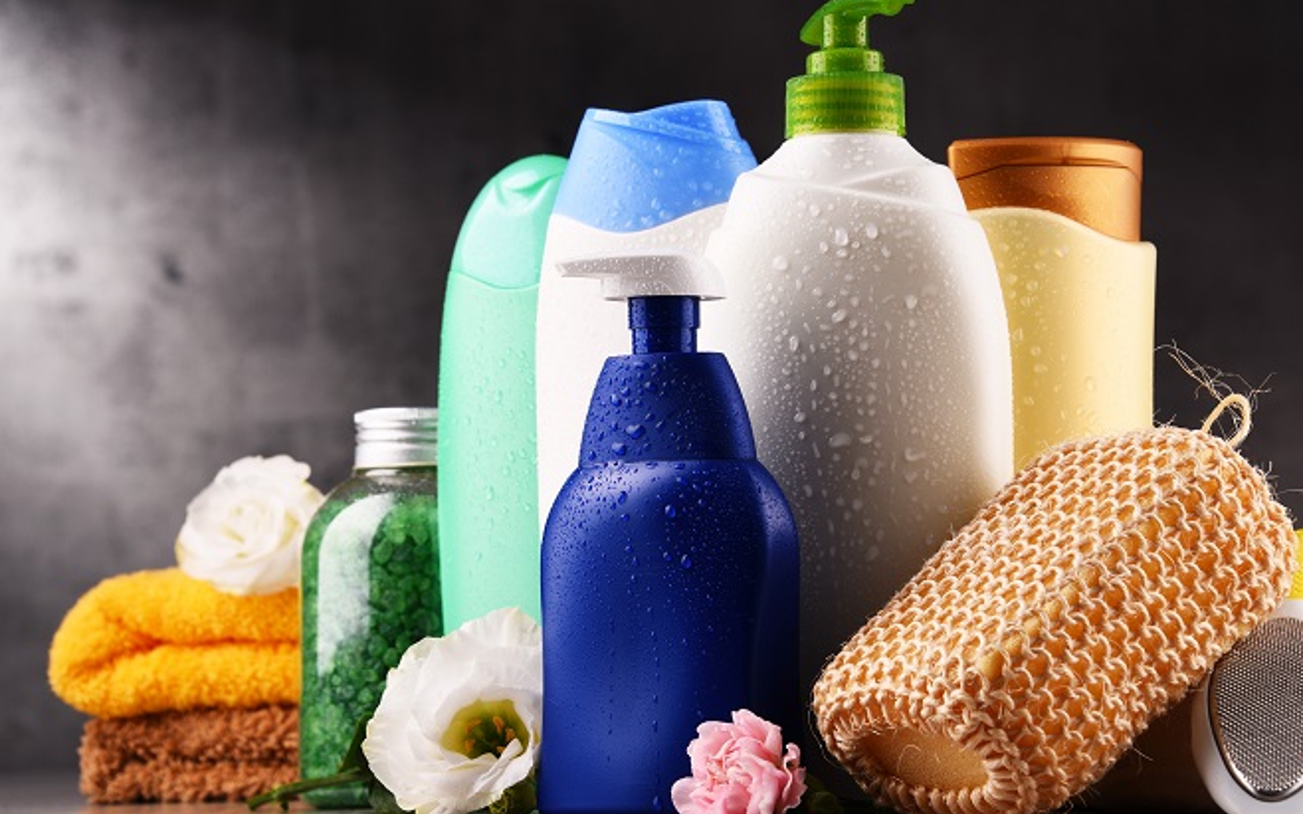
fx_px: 5290
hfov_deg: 14.0
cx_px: 651
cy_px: 401
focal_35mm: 149
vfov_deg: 8.8
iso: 100
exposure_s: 1/125
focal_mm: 145
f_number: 13
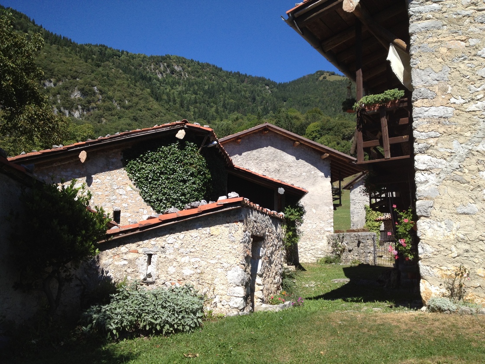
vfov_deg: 40.7
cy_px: 182
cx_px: 242
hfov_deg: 52.6
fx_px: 490
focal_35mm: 35
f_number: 2.4
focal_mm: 4.28
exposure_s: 1/1346
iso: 64
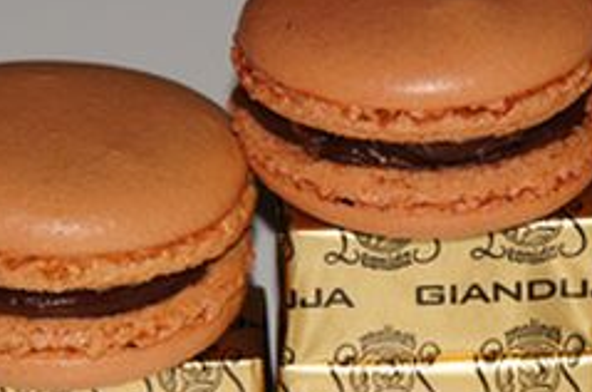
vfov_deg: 2.8
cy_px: 283
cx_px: 440
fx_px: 8118
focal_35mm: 495
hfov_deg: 4.2
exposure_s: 1/160
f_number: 11
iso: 100
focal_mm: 150
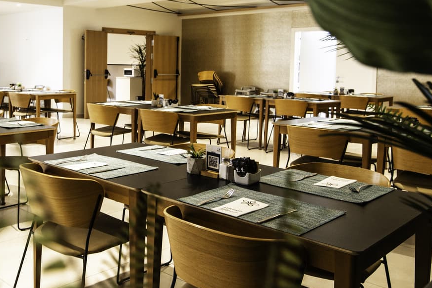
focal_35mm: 39
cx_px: 94
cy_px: 90
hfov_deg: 47.2
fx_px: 468
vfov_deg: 33.8
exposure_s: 1/40
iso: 800
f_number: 4
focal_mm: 17
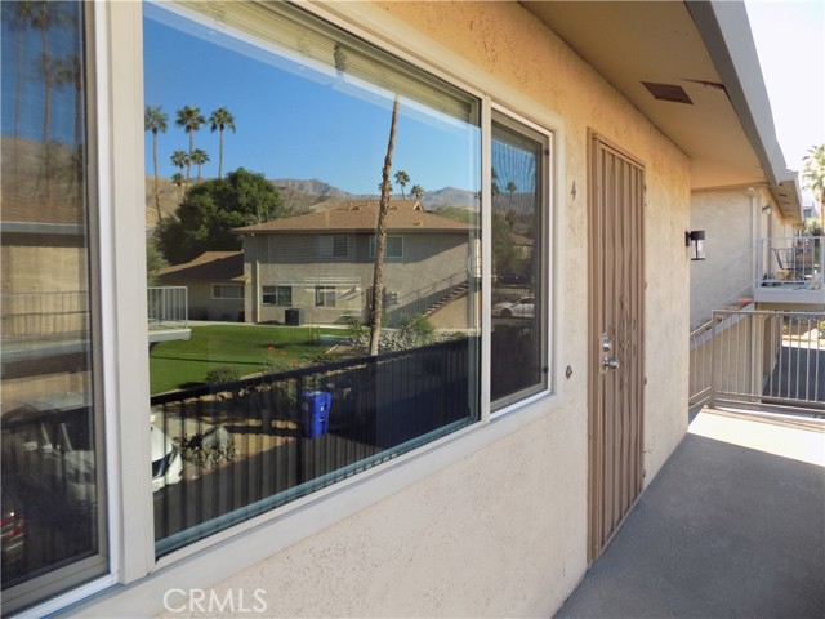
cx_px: 412
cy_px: 310
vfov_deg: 58.9
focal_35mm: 23
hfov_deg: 73.9
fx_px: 548
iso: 80
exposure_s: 1/200
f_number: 3.1
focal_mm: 4
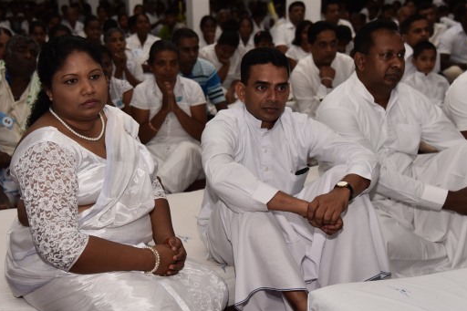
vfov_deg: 26.0
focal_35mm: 52
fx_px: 674
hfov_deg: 38.2
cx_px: 237
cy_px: 176
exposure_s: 1/125
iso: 400
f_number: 4
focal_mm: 38
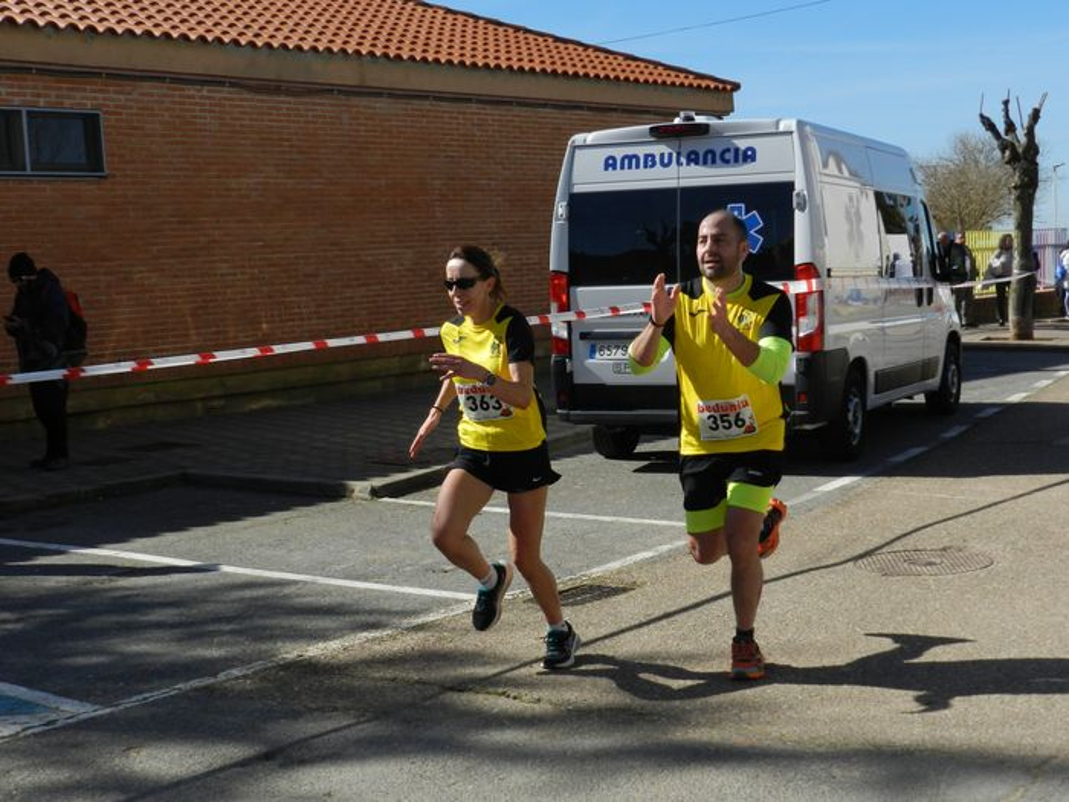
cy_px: 401
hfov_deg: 36.2
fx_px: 1637
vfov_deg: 27.5
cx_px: 534
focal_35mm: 53
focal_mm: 9.4
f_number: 5
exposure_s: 1/1000
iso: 160
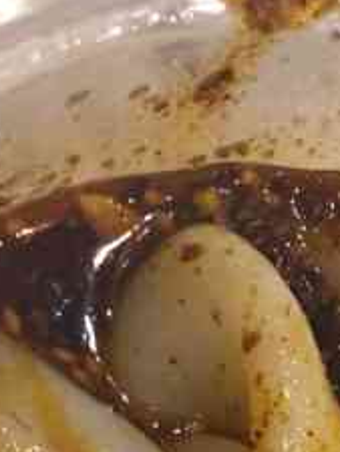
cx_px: 318
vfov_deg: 14.0
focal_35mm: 120
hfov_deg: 12.3
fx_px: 1570
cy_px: 883
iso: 200
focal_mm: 4.15
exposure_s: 1/33
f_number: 2.2
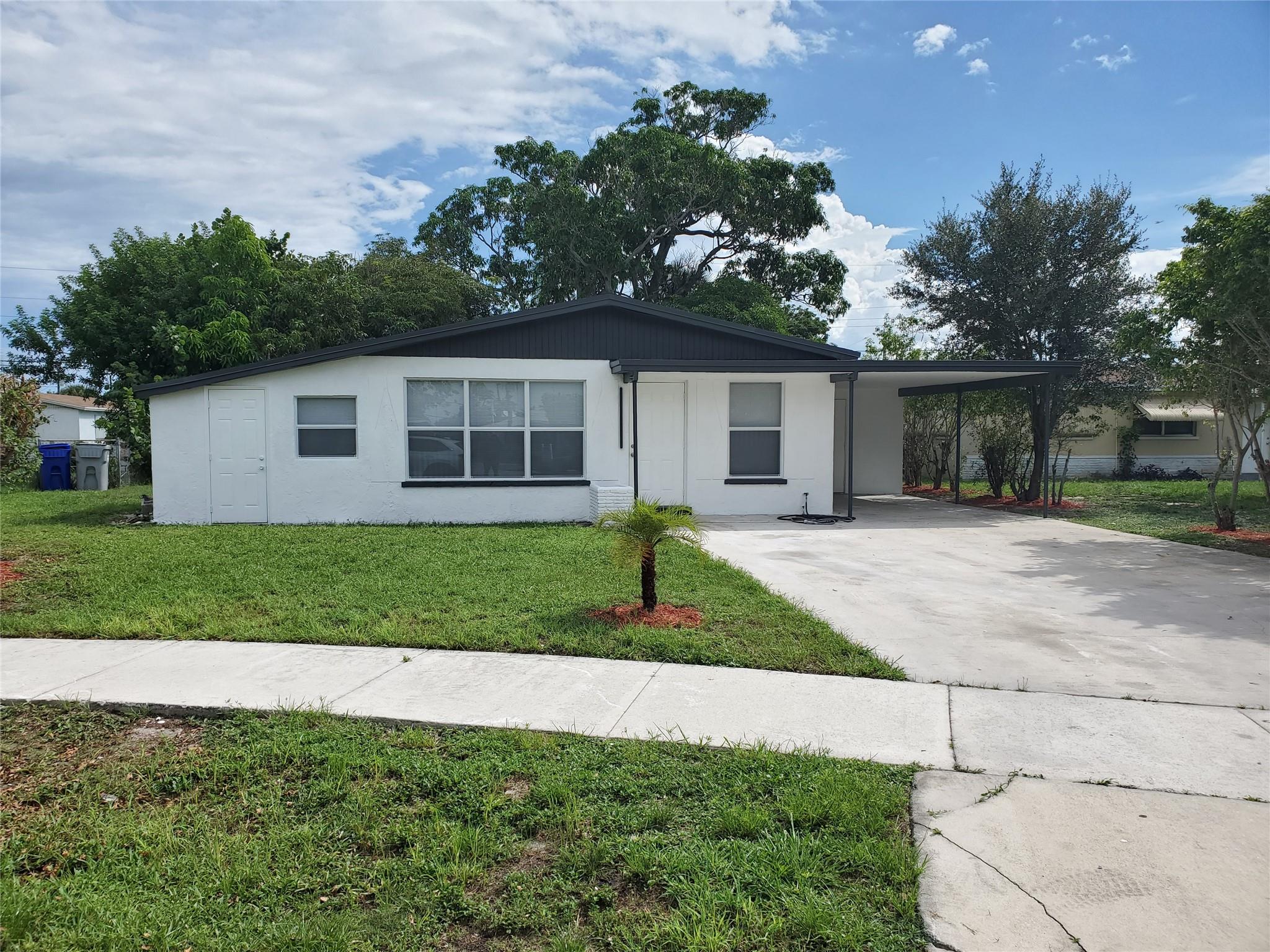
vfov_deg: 53.1
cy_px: 476
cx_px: 635
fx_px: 954
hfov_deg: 67.3
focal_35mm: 26
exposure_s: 1/1994
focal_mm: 4.3
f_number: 2.4
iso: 50
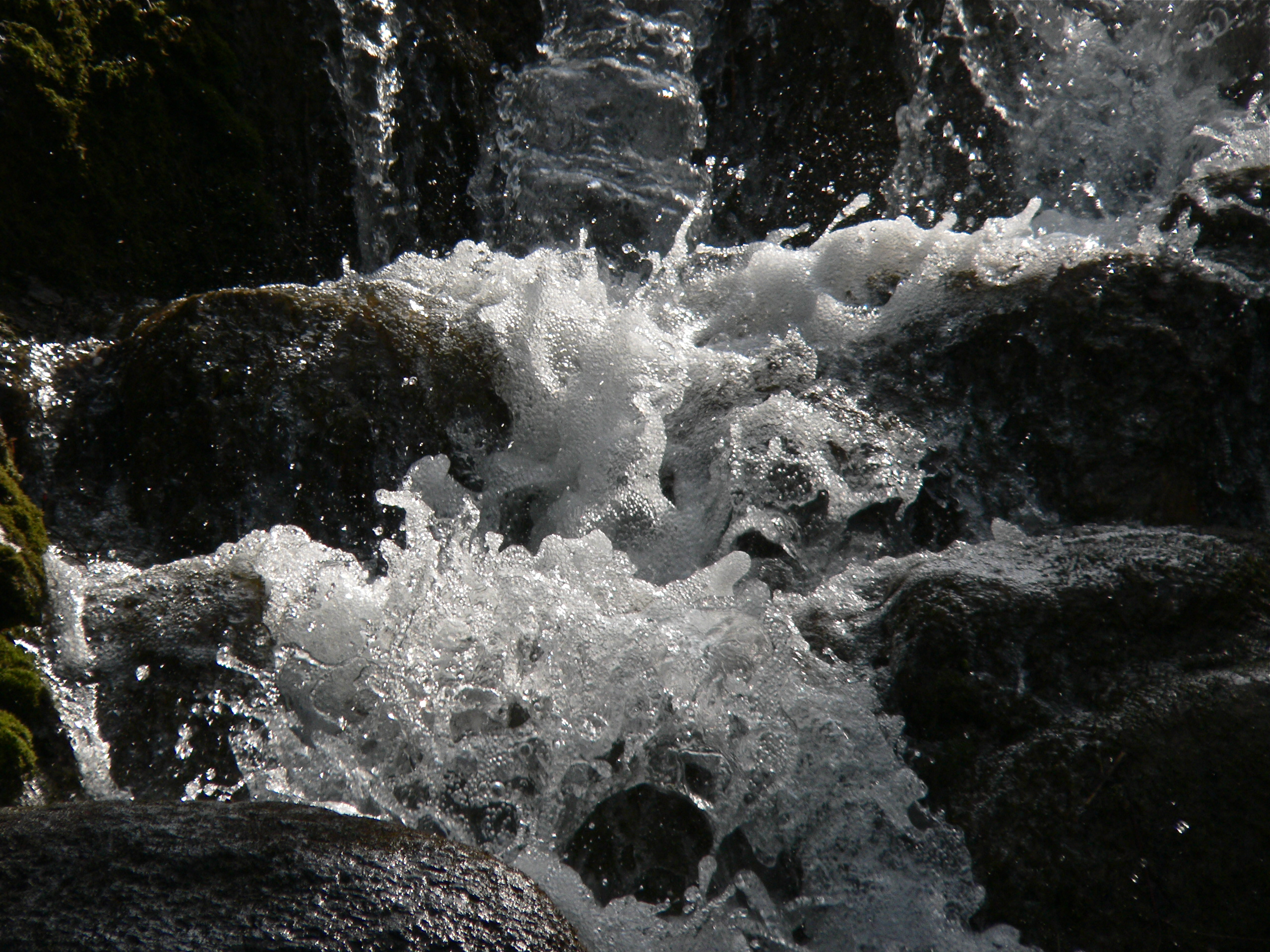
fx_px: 15849
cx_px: 635
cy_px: 476
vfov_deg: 3.4
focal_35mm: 432
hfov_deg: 4.6
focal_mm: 72
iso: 100
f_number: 5.2
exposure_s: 1/1000
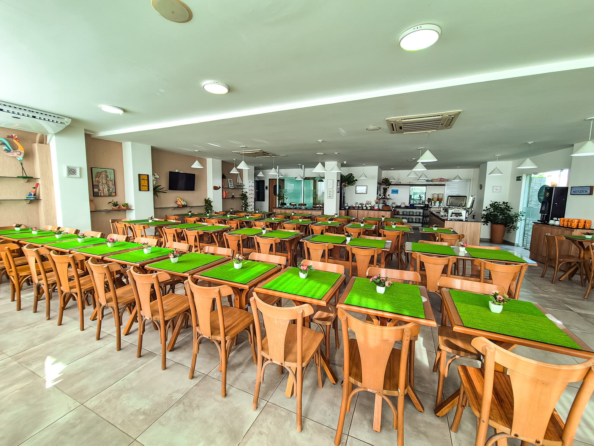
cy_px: 223
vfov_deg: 89.9
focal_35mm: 13
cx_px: 297
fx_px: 223
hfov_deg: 106.2
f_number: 2.2
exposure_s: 1/170
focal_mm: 2.2
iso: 50
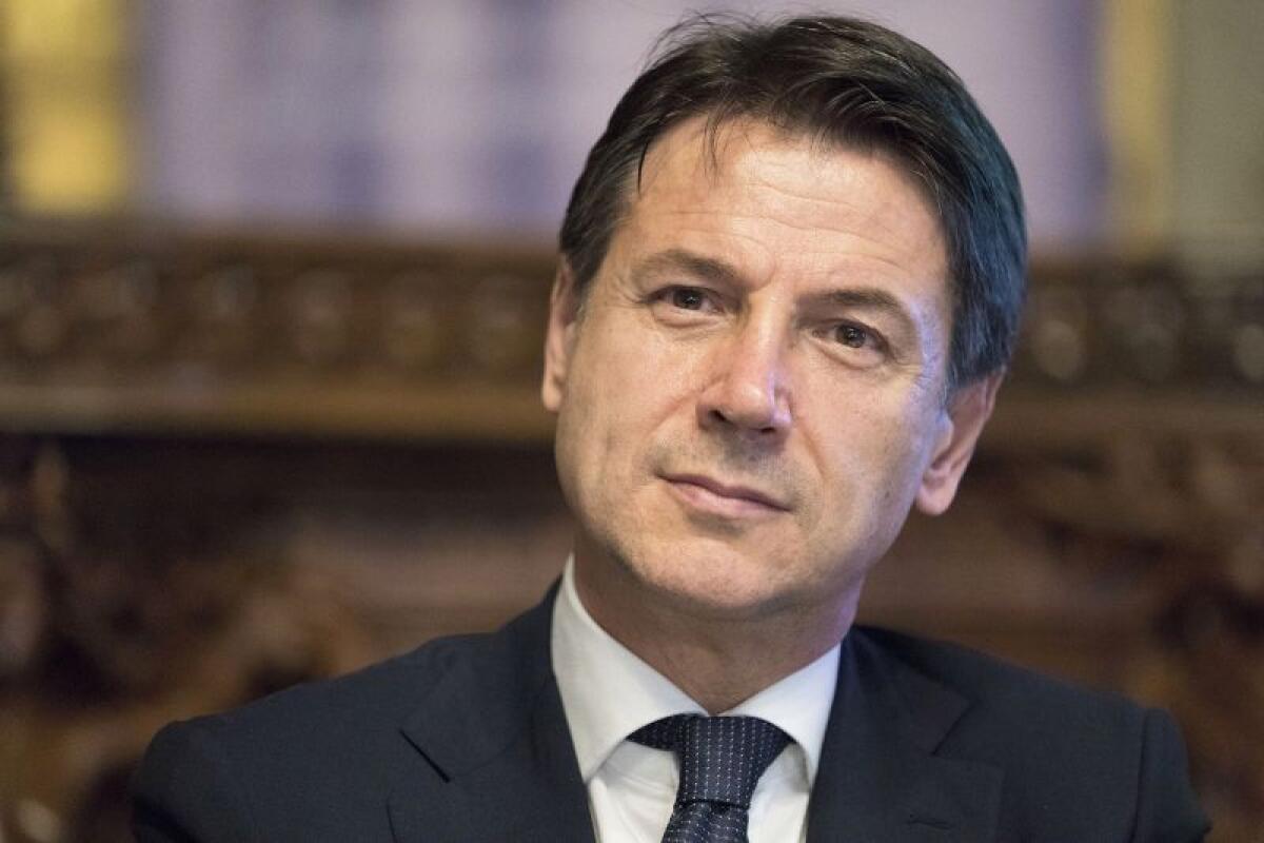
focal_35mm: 200
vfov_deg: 6.9
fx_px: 7022
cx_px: 632
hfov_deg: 10.3
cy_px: 422
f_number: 2.8
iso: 8000
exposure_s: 1/250
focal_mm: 200
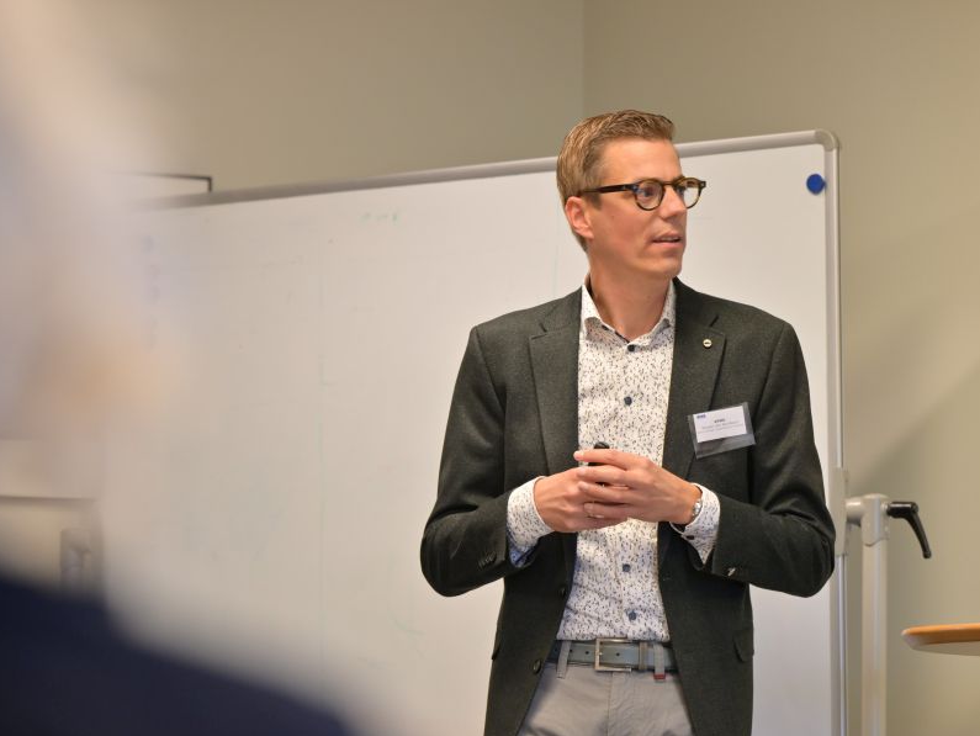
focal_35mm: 136
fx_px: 3852
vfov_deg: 10.9
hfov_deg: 14.5
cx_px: 488
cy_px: 369
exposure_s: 1/125
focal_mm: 125
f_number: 4
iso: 800
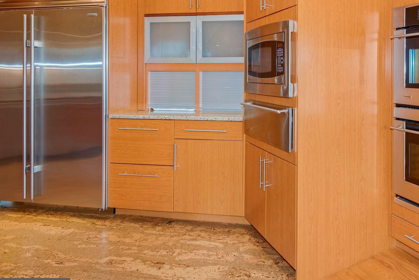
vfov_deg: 48.0
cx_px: 337
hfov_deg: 63.3
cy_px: 75
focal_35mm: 26
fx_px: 303
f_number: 8
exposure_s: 1/60
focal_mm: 16
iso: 200
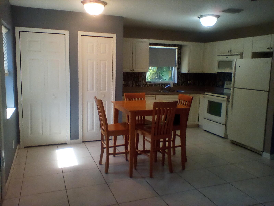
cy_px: 103
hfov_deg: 58.4
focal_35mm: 31
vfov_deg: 45.4
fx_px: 245
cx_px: 137
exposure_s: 1/40
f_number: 2.4
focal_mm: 2.38
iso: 131
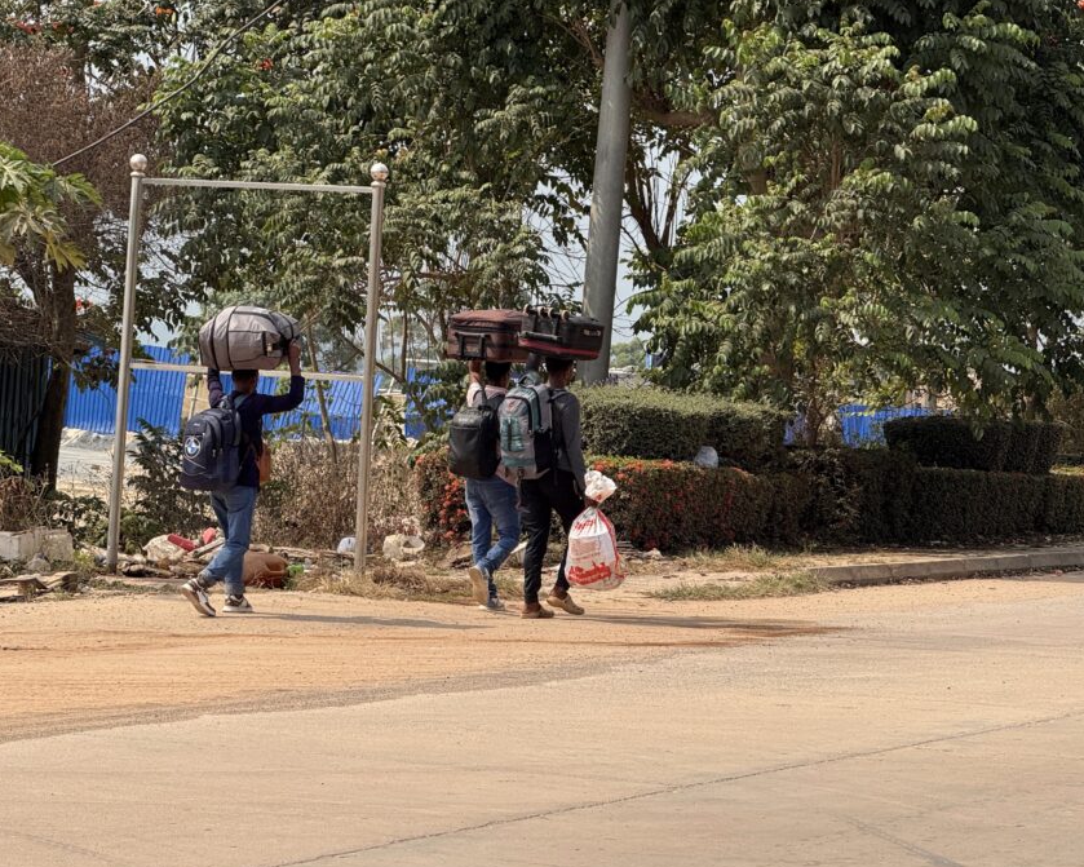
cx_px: 466
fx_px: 4587
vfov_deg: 10.8
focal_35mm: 143
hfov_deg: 13.5
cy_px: 410
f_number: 2.8
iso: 64
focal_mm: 15.66
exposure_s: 1/1818
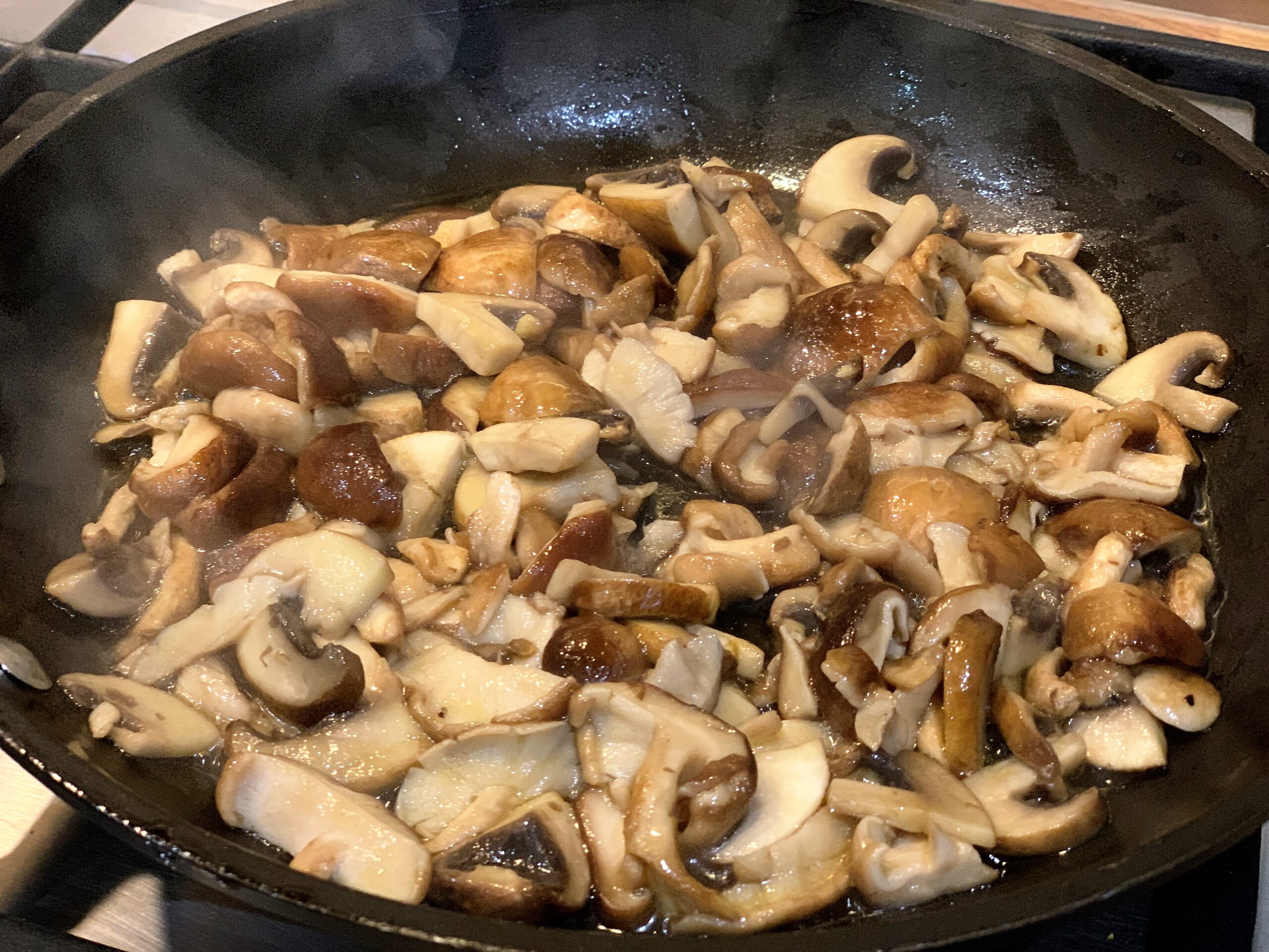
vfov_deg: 28.0
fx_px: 1906
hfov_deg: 36.8
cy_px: 476
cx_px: 634
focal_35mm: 52
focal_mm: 6
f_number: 2.4
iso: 320
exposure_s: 1/33
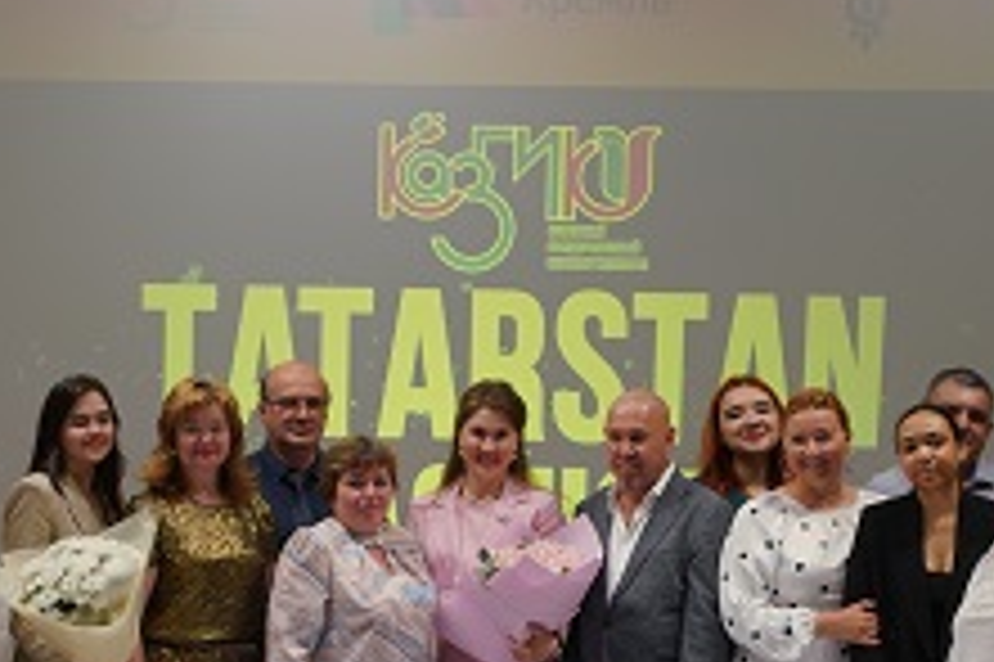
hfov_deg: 10.4
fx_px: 5463
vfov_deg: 6.9
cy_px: 612
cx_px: 459
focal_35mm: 198
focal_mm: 73
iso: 1000
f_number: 5
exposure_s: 1/200
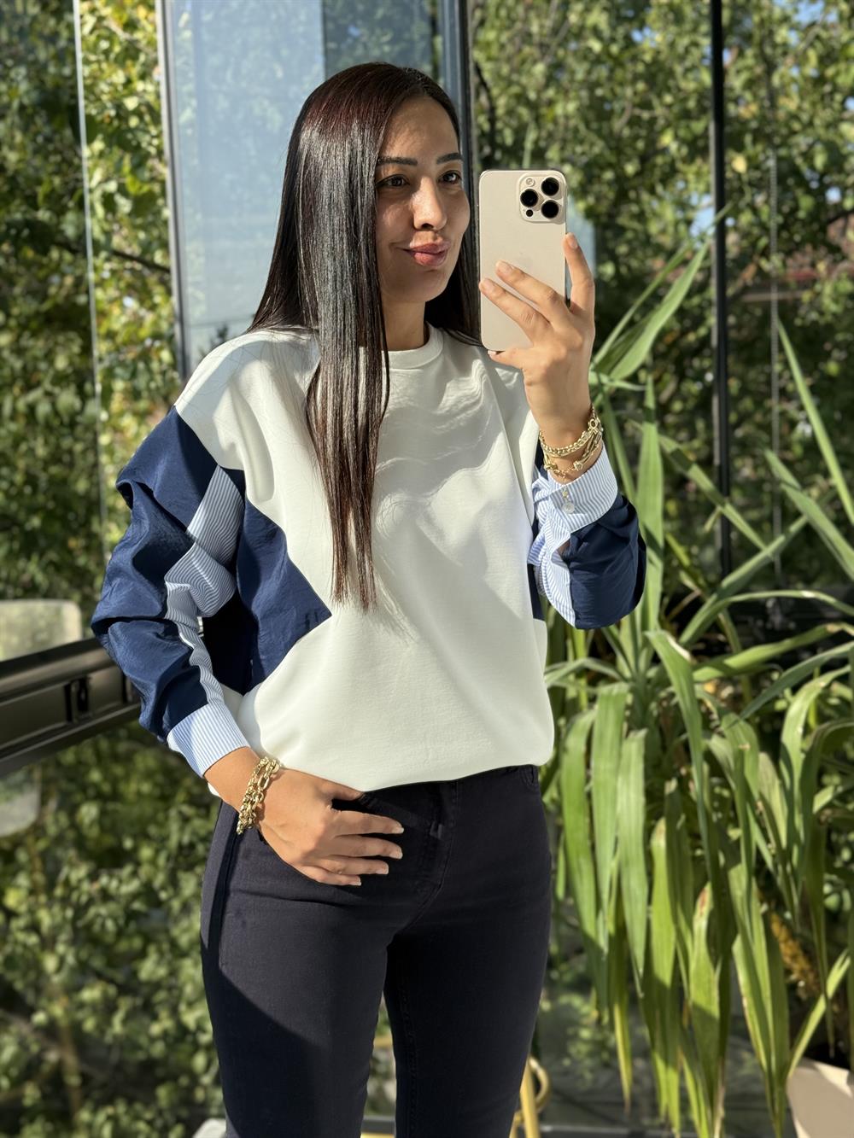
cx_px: 427
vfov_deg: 39.7
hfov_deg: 30.3
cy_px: 569
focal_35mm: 48
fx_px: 1579
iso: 100
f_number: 1.78
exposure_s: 1/1330
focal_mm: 6.76
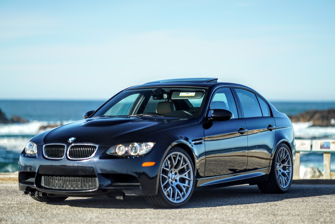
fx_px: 978
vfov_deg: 13.1
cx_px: 168
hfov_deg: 19.4
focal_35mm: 105
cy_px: 112
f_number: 1.4
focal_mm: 105
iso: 100
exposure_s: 1/3200
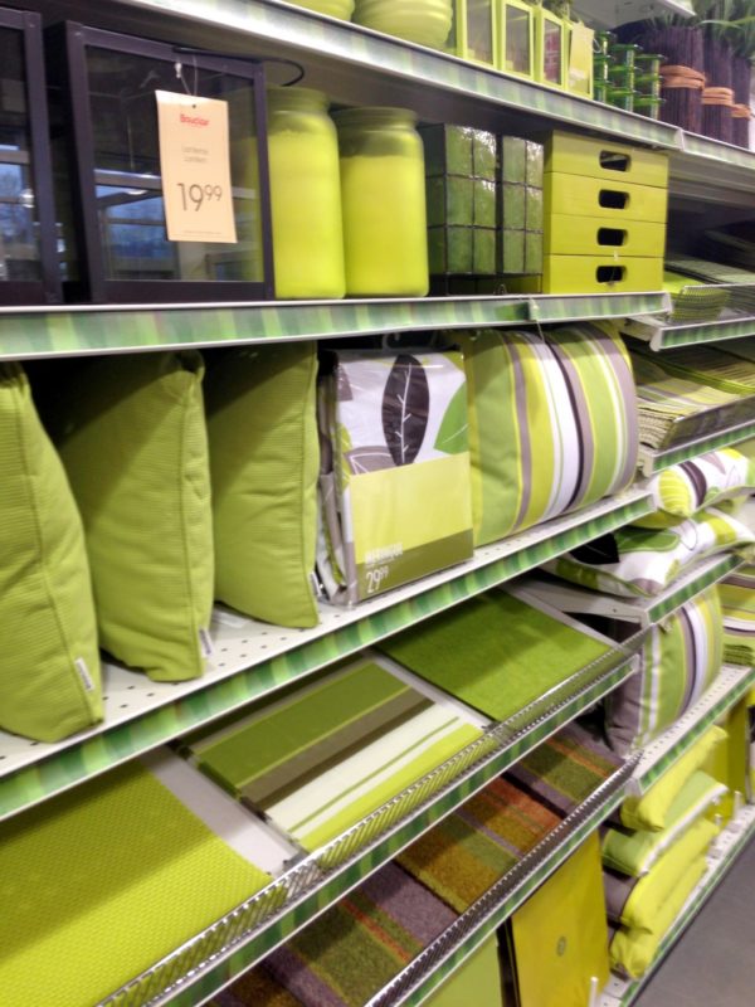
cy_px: 504
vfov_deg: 55.4
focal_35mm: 33
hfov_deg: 42.9
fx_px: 960
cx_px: 378
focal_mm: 4.13
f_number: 2.4
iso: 50
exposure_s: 1/20
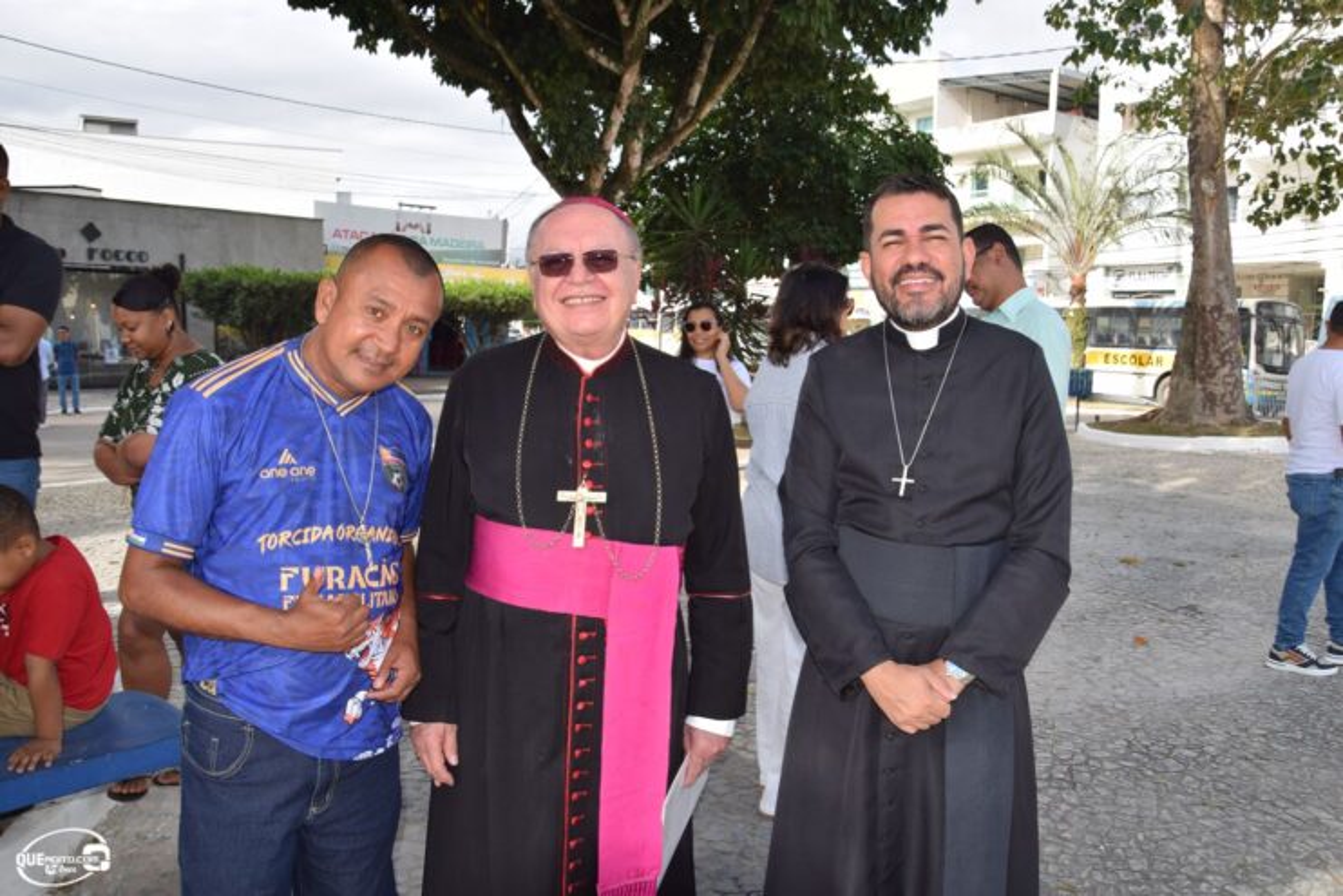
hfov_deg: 67.4
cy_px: 448
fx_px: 1007
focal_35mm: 27
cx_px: 672
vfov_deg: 47.9
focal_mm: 18
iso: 100
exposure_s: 1/160
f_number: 6.3
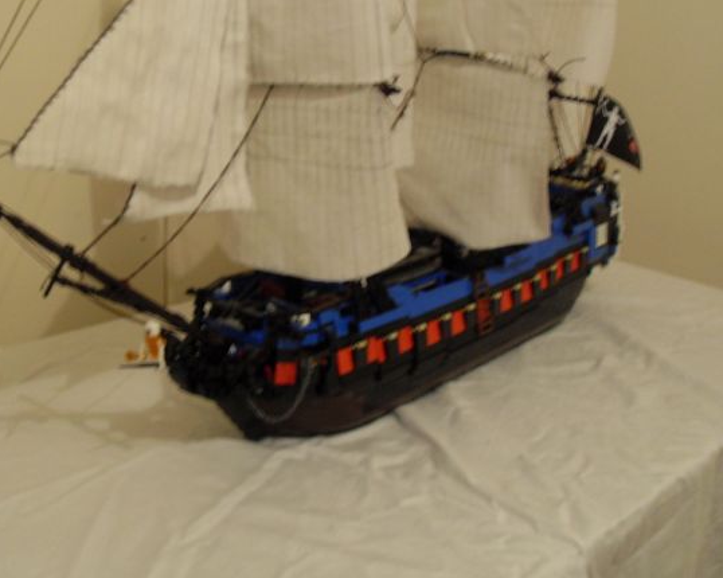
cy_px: 278
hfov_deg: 42.9
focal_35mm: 43
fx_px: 920
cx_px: 339
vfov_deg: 34.9
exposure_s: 1/8
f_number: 2.8
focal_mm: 6.3
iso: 200
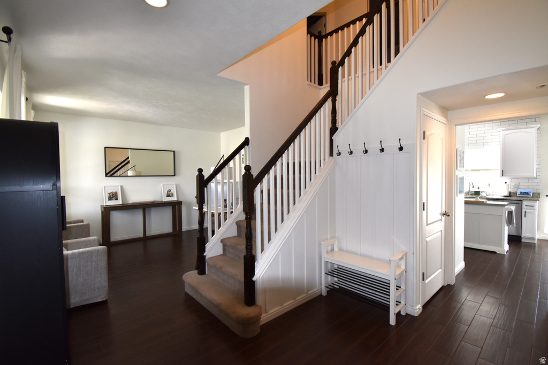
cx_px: 274
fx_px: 228
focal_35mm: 15
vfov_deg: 77.3
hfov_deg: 100.4
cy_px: 182
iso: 640
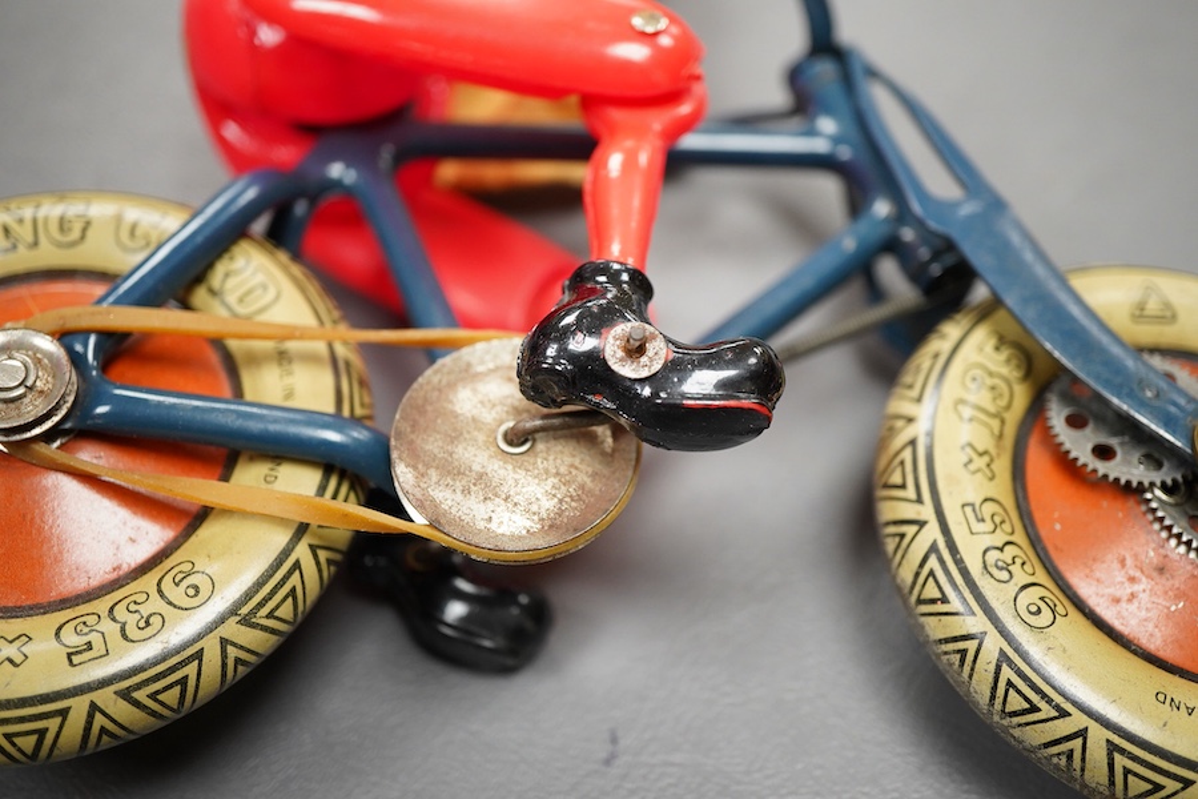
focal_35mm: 45
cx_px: 599
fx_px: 1497
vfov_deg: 29.9
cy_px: 400
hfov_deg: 43.6
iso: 1250
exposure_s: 1/125
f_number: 5
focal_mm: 30
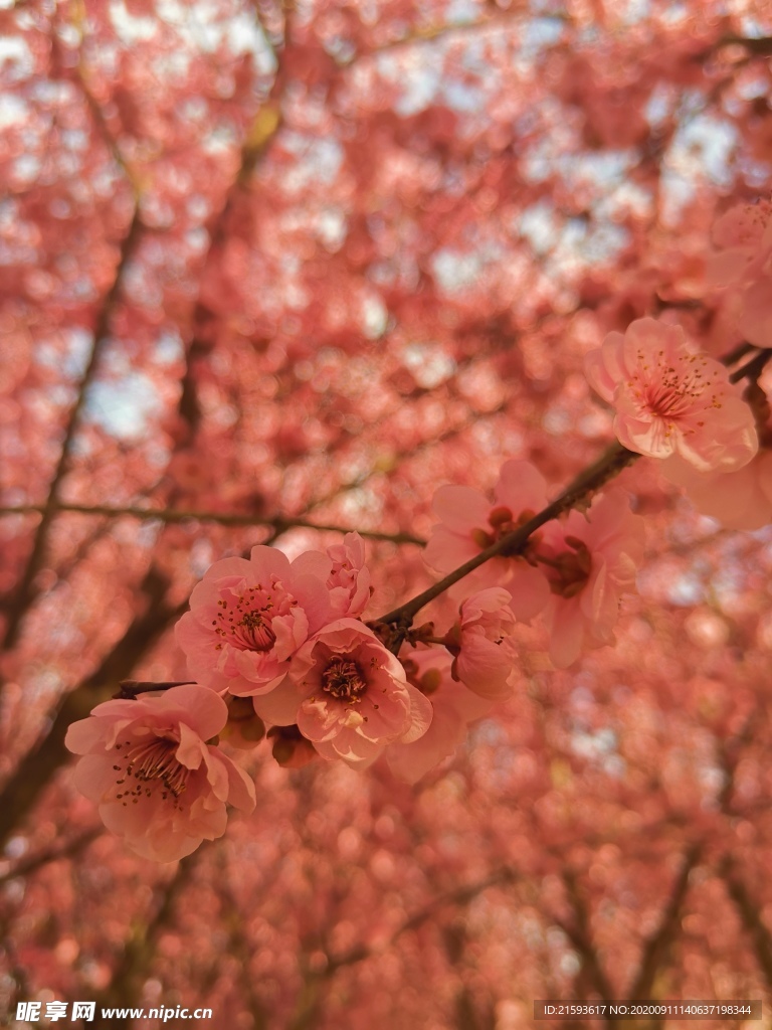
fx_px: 803
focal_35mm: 27
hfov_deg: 51.4
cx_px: 386
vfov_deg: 65.3
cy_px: 515
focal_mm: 4.75
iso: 50
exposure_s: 1/581
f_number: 1.8
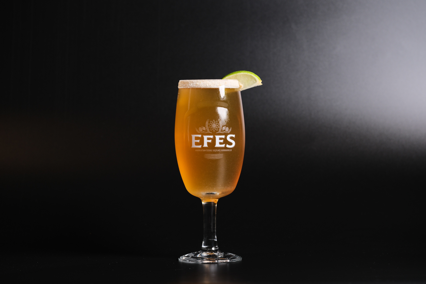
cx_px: 213
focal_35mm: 120
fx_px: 1420
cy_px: 142
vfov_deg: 11.4
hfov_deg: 17.1
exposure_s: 1/30
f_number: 5
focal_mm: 80
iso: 640
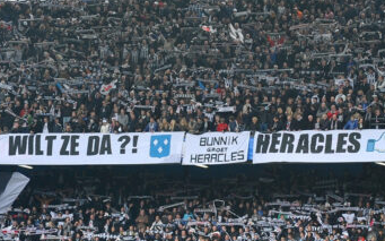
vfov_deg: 6.1
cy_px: 128
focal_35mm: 214
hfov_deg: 9.8
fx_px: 2245
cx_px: 281
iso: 450
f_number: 5.6
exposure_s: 1/250
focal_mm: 70
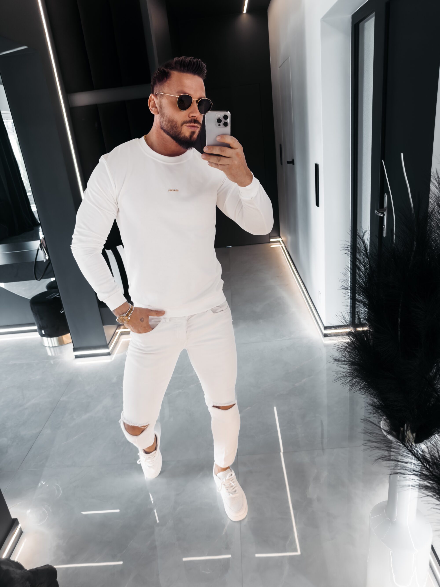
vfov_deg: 71.6
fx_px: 407
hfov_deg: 56.8
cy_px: 294
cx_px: 220
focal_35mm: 24
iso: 125
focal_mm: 6.76
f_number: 1.8
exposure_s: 1/100
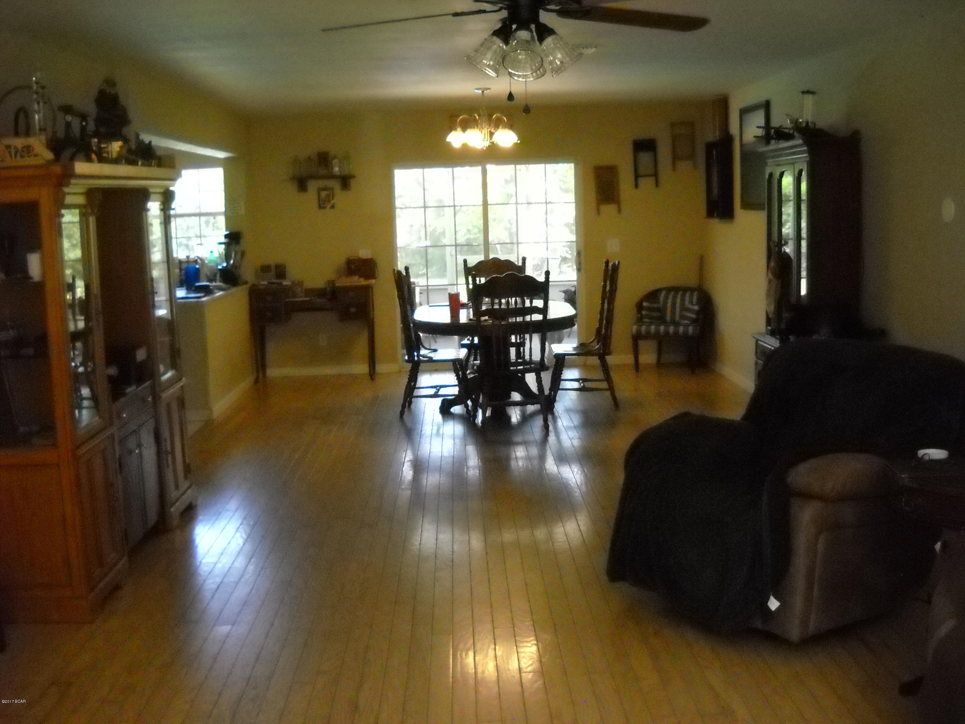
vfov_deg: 35.1
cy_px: 362
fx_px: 1143
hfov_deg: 45.8
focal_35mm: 41
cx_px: 482
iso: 800
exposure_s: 1/201
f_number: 3.1
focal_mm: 6.72
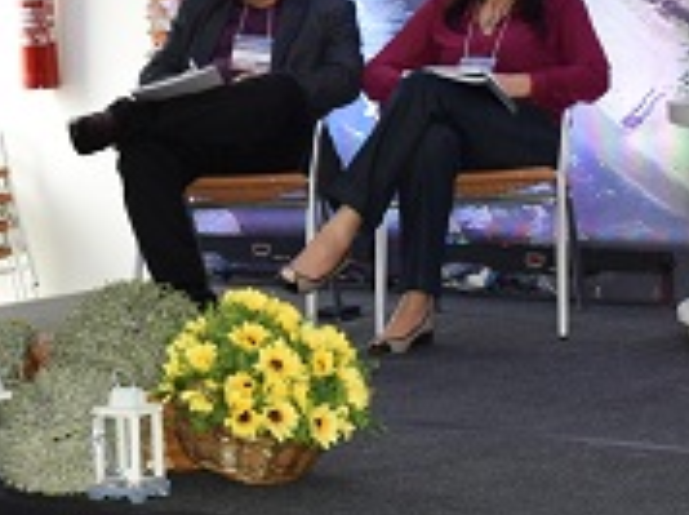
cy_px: 25
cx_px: 97
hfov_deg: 14.9
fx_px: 2616
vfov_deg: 11.2
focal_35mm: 132
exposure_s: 1/125
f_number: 5.6
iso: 560
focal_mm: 27
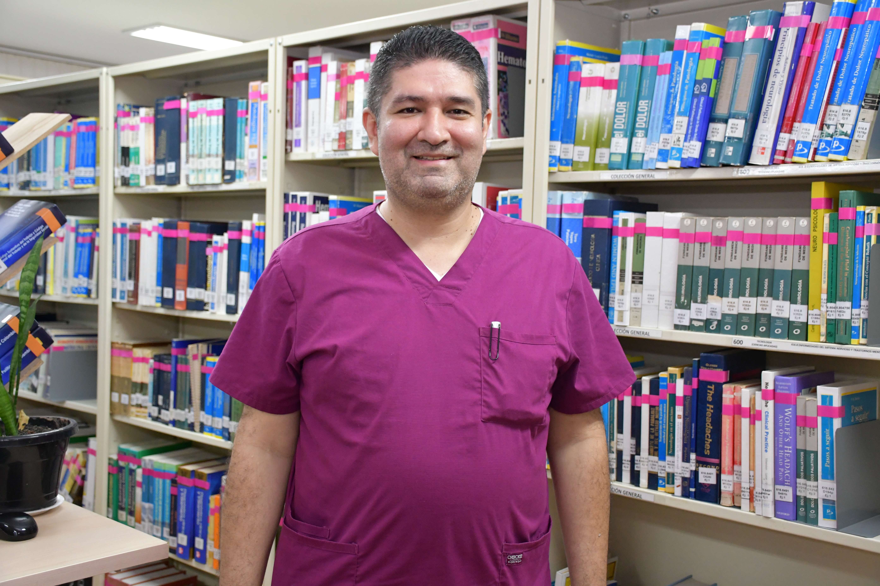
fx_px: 978
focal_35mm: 40
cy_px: 293
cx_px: 440
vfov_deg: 33.4
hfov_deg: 48.5
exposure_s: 1/125
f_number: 4
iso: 2500
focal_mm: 27
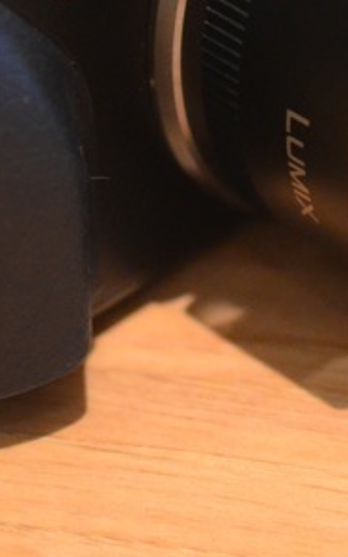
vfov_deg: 9.9
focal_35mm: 209
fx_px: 3170
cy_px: -56
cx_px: 346
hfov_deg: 6.3
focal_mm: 40
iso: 1800
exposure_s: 1/50
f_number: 3
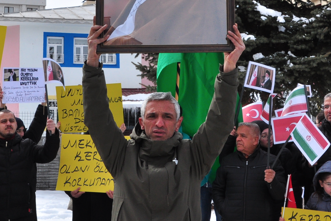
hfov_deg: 29.1
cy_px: 55
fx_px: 635
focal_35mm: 69
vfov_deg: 19.6
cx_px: 136
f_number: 14
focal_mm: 21
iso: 400
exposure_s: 1/800
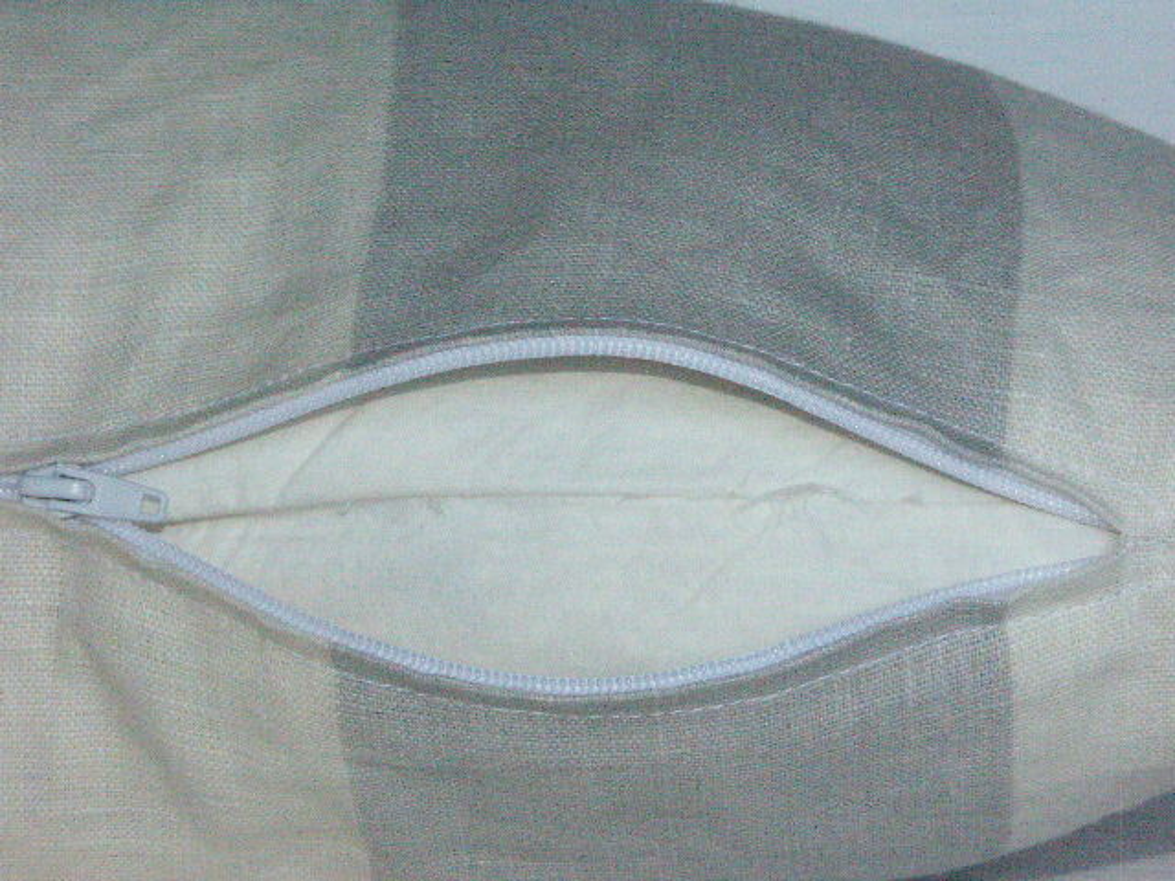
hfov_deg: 14.9
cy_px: 440
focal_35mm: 132
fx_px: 4481
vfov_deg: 11.2
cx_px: 588
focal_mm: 33.56
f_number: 9
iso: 800
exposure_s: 1/125
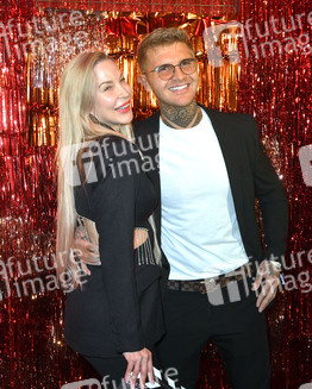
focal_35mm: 55
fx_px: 634
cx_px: 156
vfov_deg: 34.1
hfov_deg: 27.6
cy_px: 218
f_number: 6.3
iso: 1600
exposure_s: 1/160
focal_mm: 48
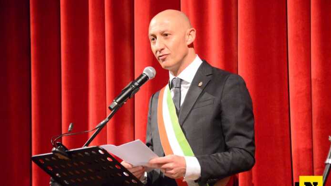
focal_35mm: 177
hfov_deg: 12.2
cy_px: 103
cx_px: 166
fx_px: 1553
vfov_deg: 6.8
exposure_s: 1/160
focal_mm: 112
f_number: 5.3
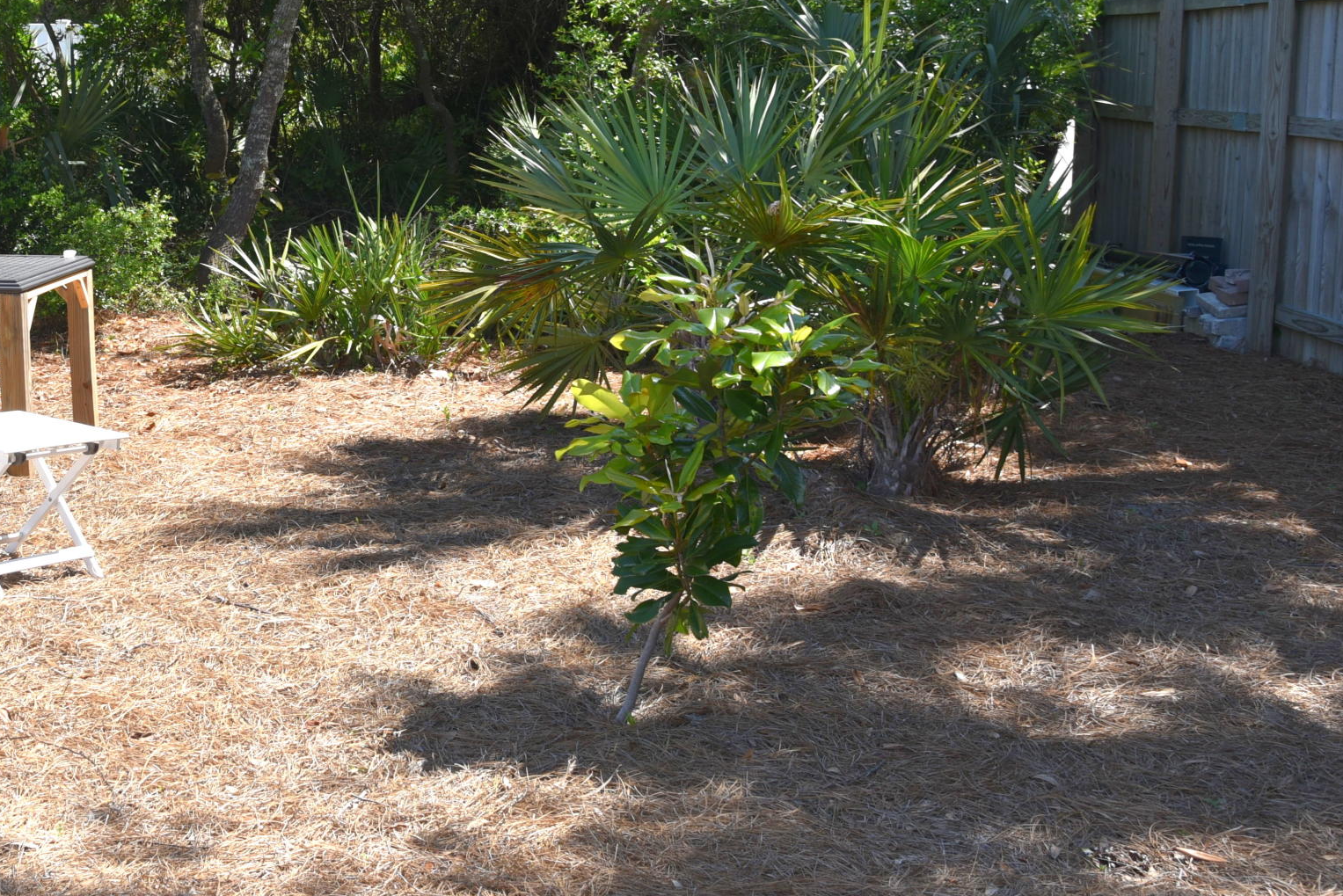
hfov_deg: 34.5
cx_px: 168
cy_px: 264
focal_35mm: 55
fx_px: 2052
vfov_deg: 24.5
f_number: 6.3
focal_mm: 28
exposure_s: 1/160
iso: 100
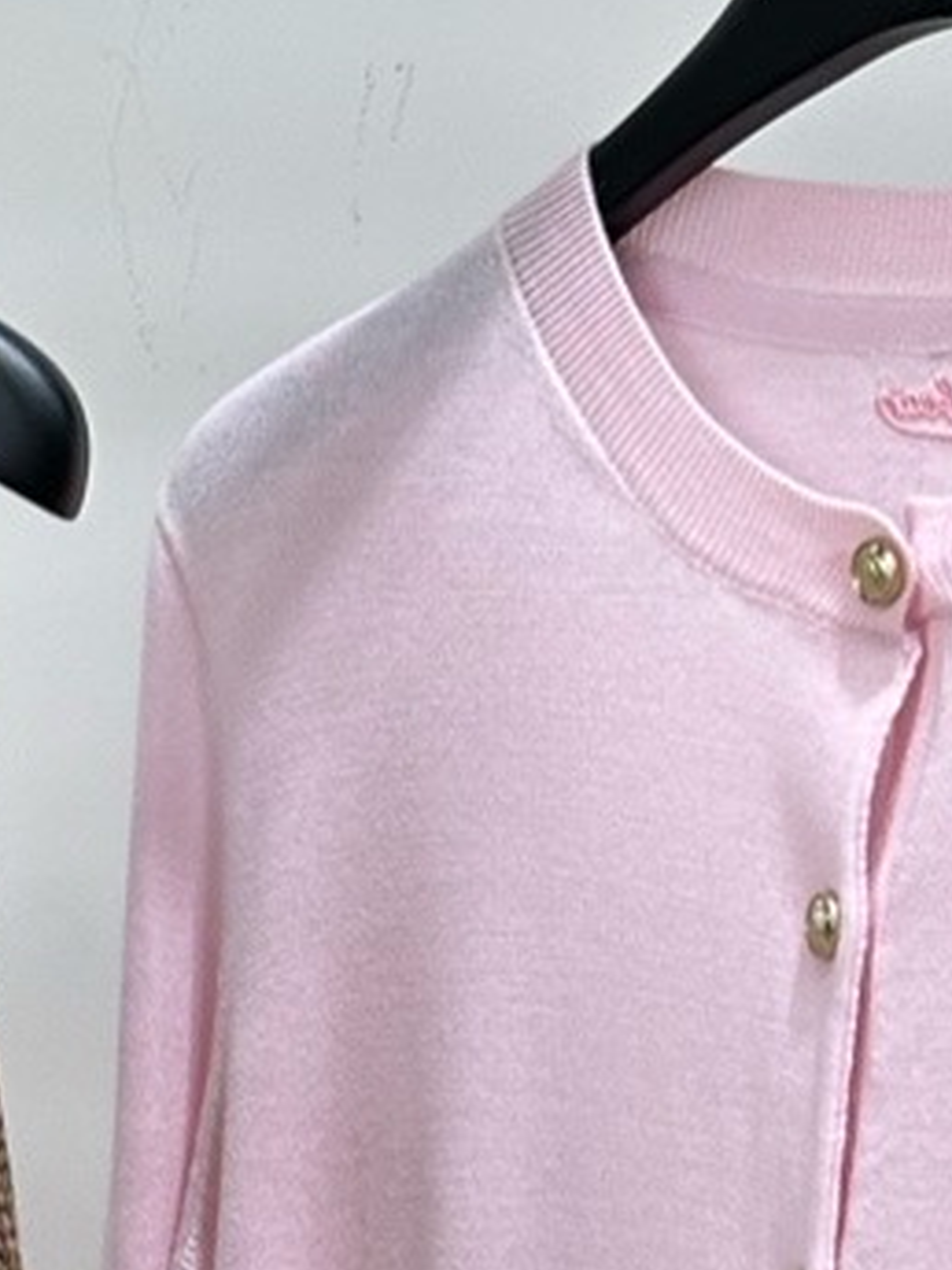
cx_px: -819
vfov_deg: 15.9
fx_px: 4364
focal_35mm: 119
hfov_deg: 11.5
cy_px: 1501
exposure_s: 1/121
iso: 100
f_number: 1.78
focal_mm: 6.86
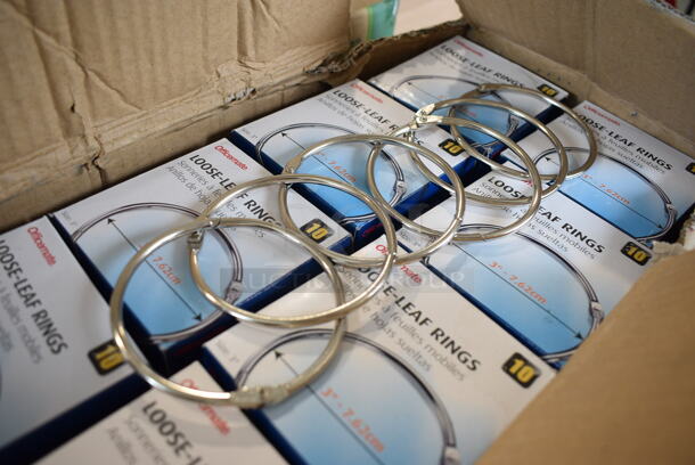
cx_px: 348
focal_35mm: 30
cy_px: 232
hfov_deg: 61.9
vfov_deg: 43.7
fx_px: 580
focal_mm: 20
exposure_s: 1/50
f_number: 4.5
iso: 400
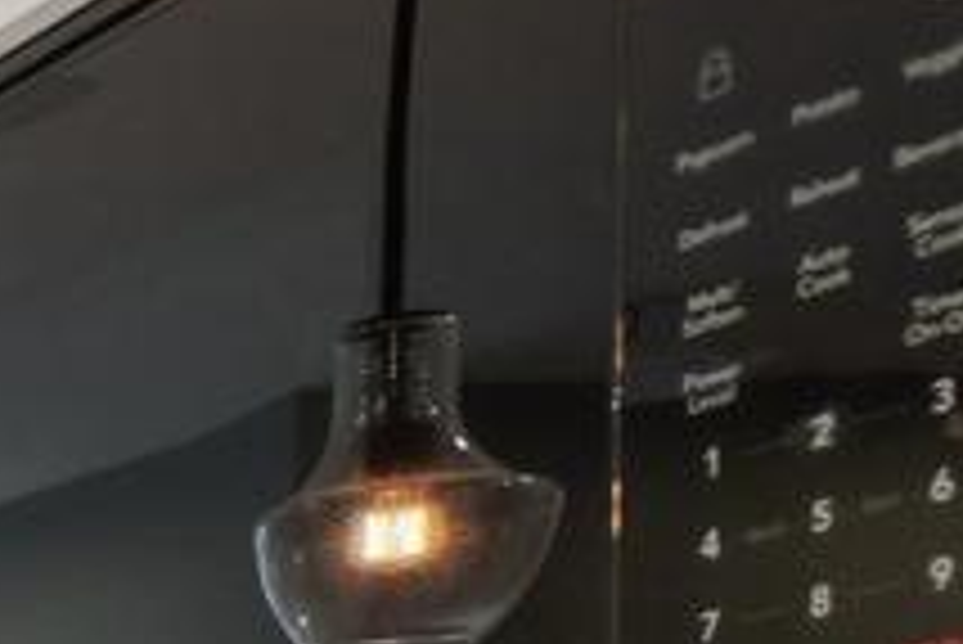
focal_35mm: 101
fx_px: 2703
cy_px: 1175
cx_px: -1908
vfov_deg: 12.4
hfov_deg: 11.5
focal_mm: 10
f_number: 7.1
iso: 100
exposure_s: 1/8
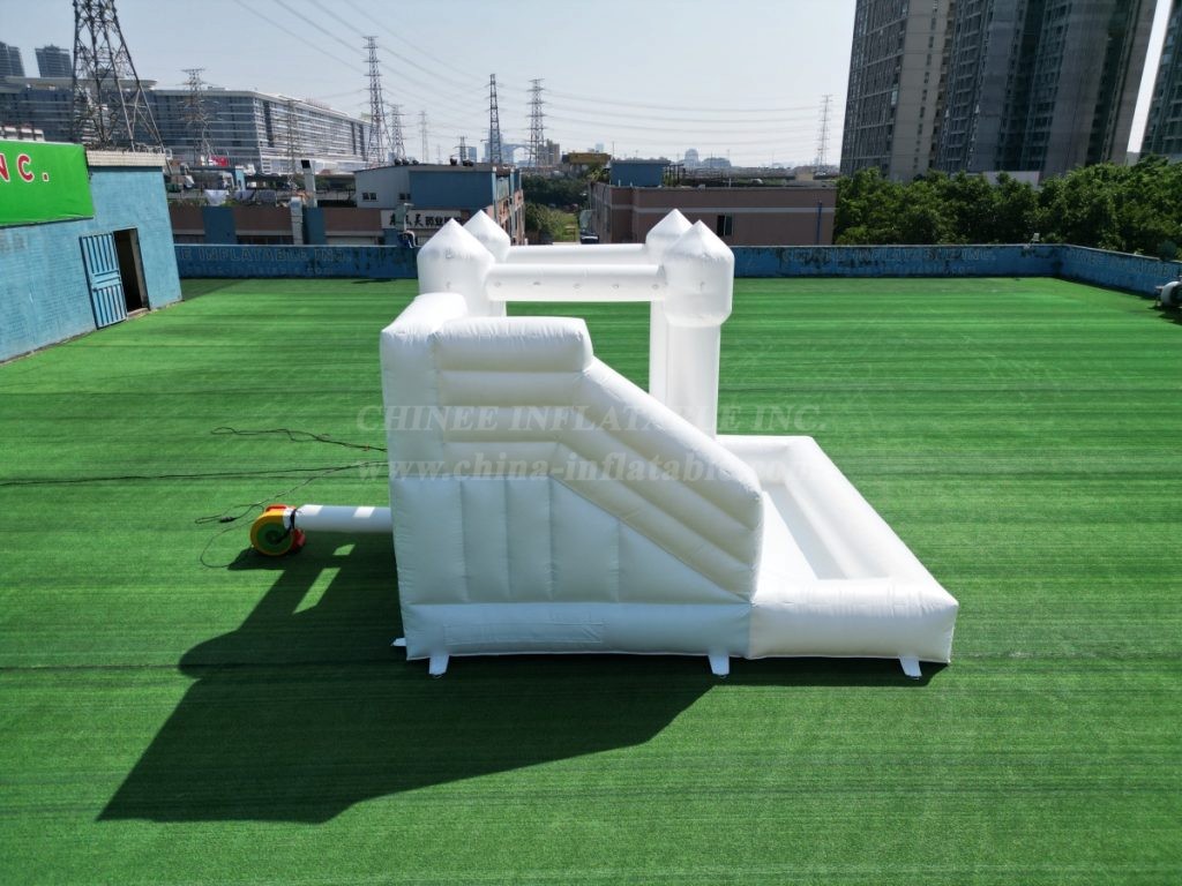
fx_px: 820
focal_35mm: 24
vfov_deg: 56.8
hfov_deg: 71.6
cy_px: 443
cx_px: 591
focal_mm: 6.72
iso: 150
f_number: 1.7
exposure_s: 1/5000
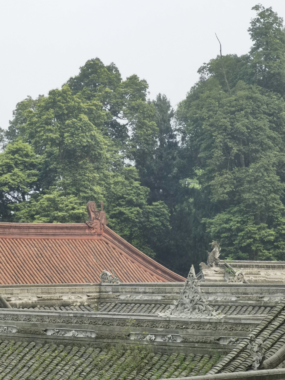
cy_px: 190
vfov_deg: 14.6
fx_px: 1482
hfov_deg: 11.0
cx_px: 142
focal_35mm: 135
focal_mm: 14.45
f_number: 3.4
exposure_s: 1/286
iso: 50
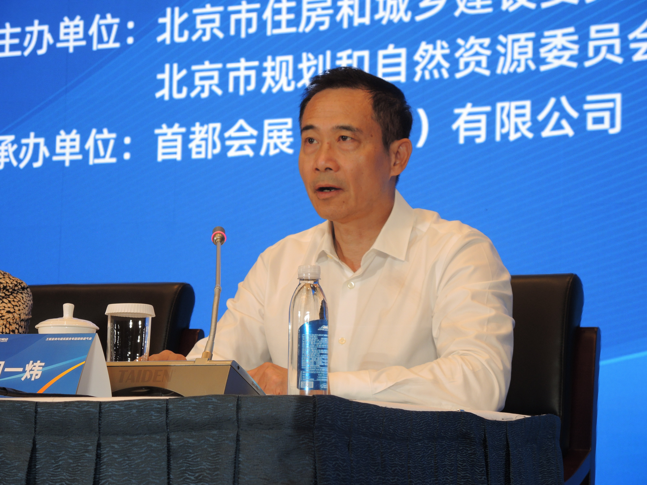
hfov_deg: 23.0
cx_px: 324
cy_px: 242
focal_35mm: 85
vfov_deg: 17.4
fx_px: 1589
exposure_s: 1/50
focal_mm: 17.7
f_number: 3.2
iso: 200
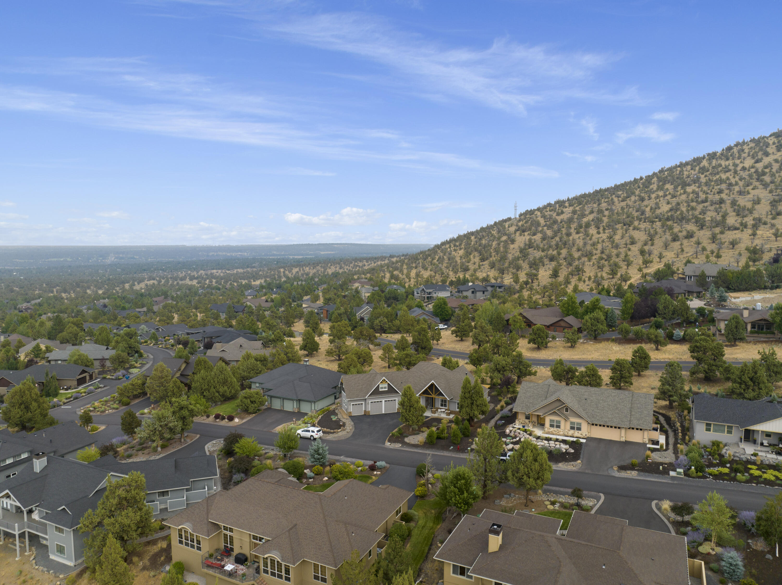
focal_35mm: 24
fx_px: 542
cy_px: 292
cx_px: 391
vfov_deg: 56.8
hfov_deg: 71.6
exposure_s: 1/800
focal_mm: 12.29
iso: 130
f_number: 2.8
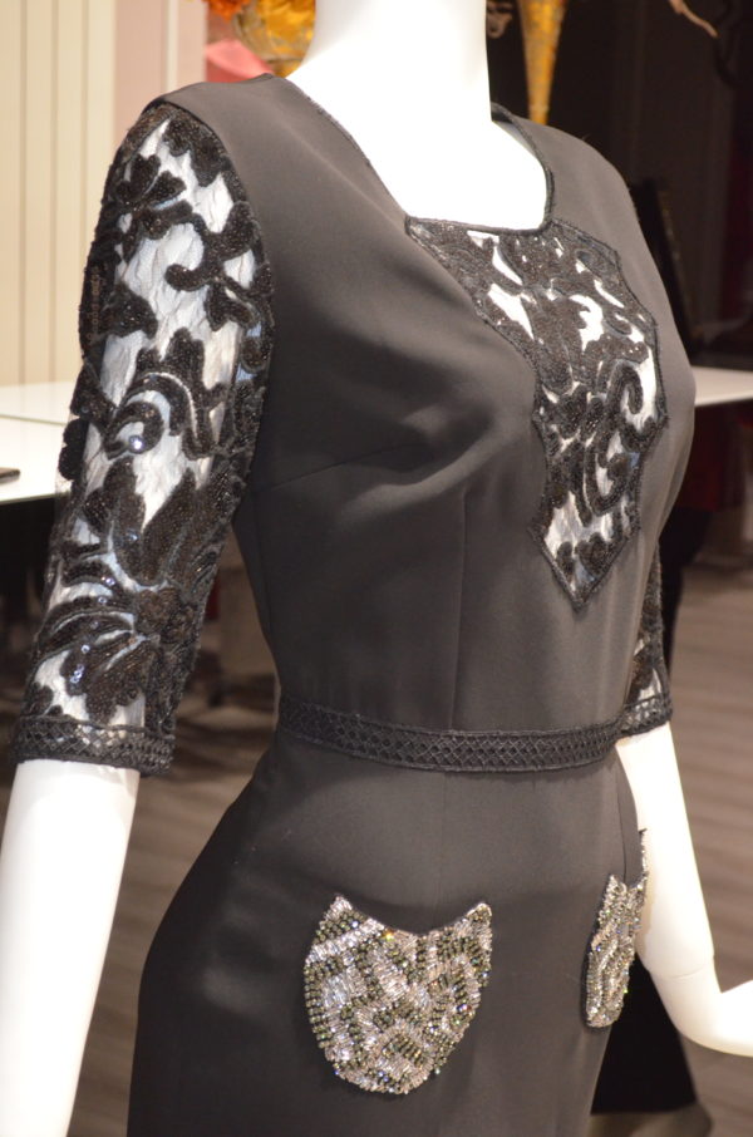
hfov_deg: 17.4
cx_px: 376
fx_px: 2458
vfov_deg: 26.0
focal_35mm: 78
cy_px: 568
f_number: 5.6
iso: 3200
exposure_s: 1/60
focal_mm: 52
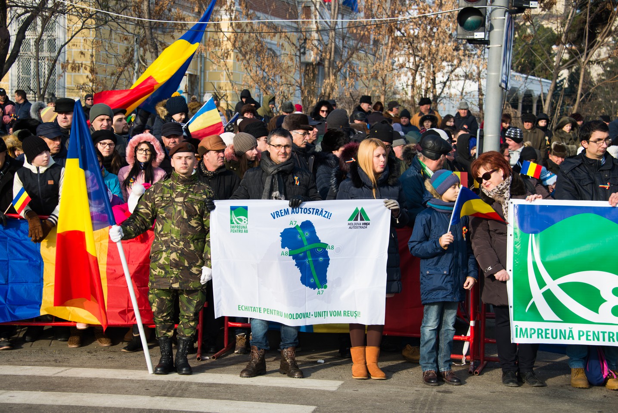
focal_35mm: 70
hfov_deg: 28.8
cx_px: 309
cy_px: 206
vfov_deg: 19.5
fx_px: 1202
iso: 100
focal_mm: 70
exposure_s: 1/160
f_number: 6.3
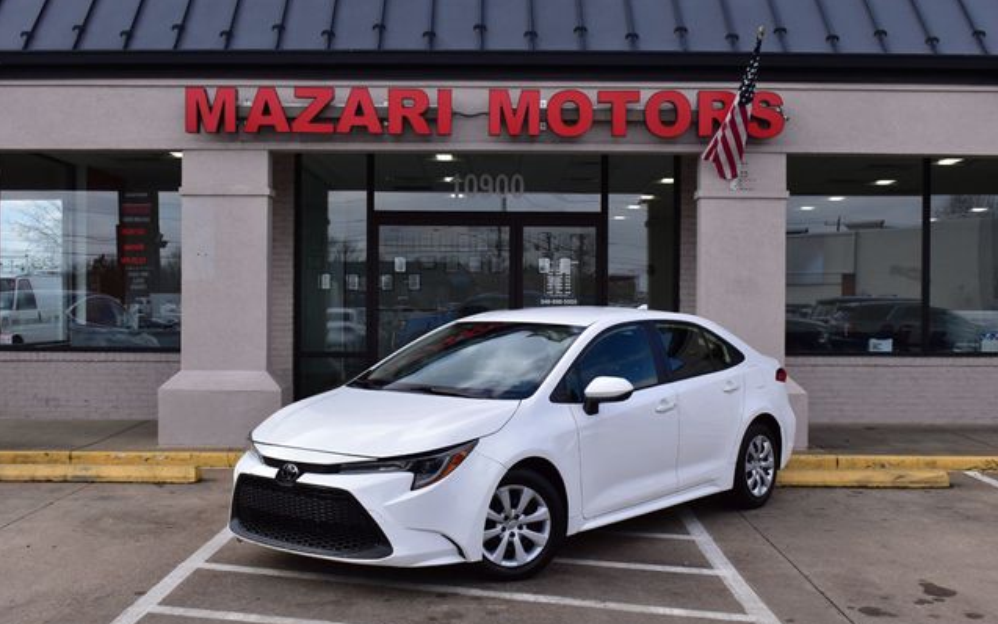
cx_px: 498
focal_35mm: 45
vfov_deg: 28.9
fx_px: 1211
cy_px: 328
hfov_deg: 44.8
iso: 400
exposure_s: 1/500
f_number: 11
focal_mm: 29
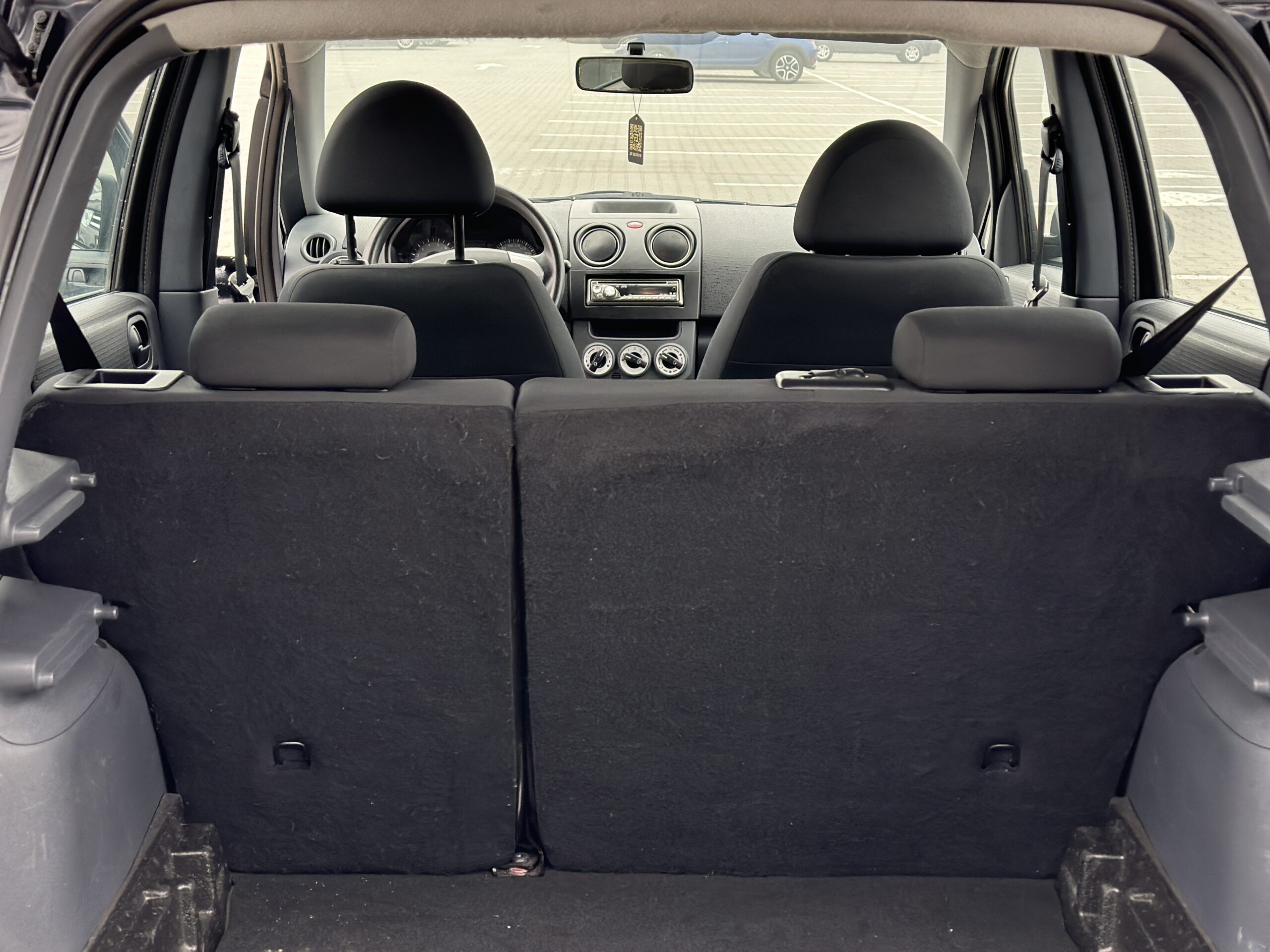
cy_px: 476
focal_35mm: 48
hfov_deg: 39.7
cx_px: 635
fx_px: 1761
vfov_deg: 30.3
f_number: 1.78
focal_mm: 6.86
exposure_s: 1/221
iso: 80
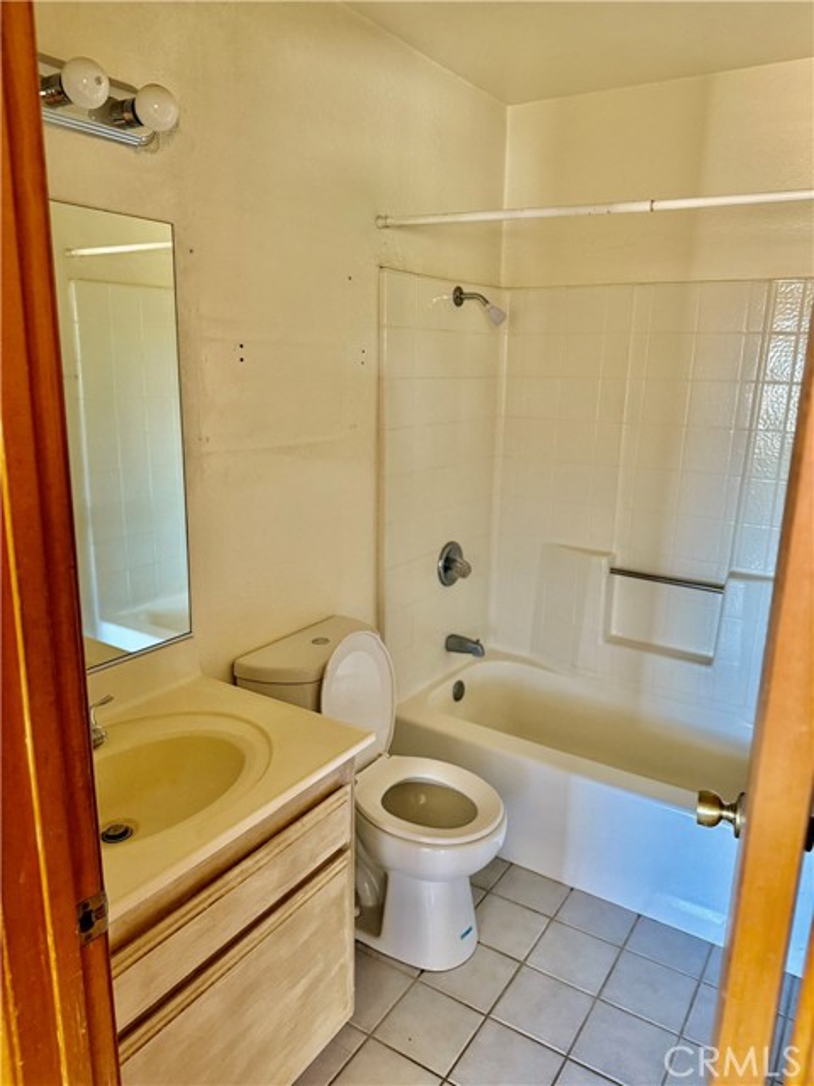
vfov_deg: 71.6
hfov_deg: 56.8
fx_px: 752
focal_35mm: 24
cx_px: 407
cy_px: 543
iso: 400
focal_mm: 6.76
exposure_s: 1/60
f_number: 1.78
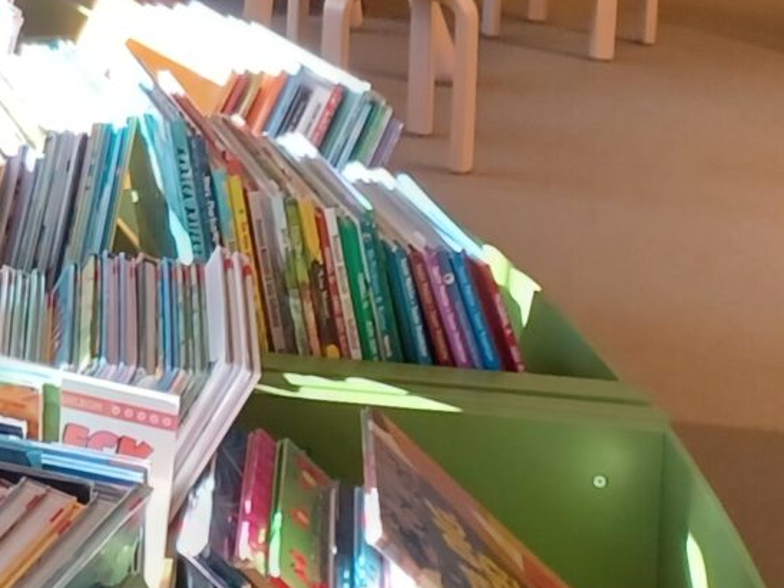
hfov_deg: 14.2
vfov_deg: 11.8
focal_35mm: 117
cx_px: -763
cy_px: -409
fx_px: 2649
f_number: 1.8
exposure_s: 1/50
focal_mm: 4.6
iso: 200
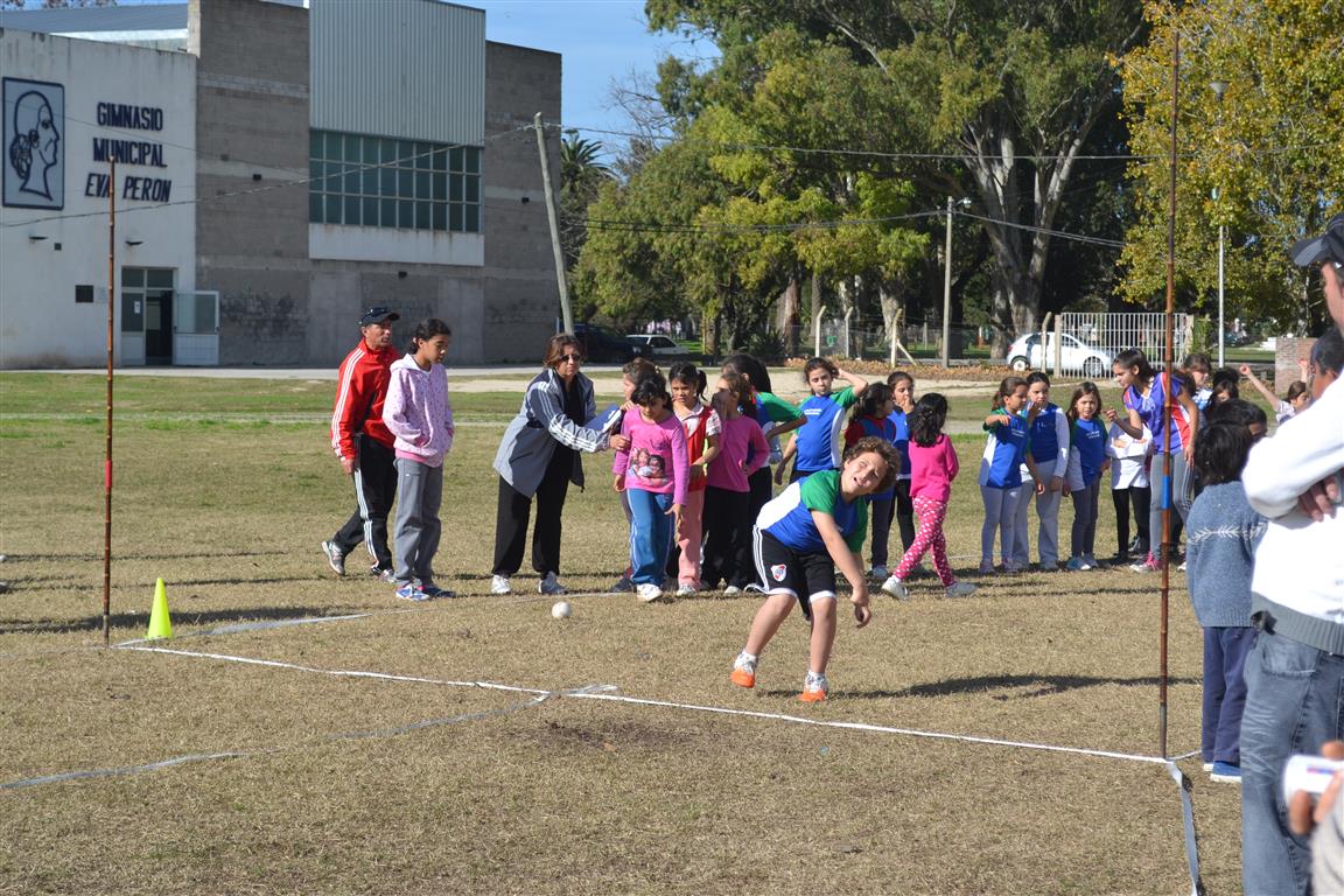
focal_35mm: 82
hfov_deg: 24.6
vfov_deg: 16.6
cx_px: 672
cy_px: 448
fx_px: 3080
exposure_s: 1/250
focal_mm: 55
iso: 100
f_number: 8
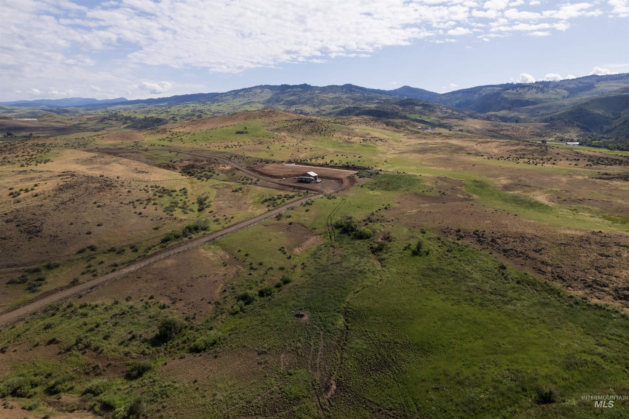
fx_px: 384
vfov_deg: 57.2
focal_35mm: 22
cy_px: 210
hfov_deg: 78.6
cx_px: 314
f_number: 2.8
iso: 120
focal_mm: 8.38
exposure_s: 1/160
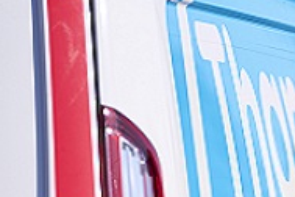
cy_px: 458
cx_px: 593
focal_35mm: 757
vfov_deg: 1.8
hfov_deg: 2.7
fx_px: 6203
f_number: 3.5
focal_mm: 159
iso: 100
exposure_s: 1/1250
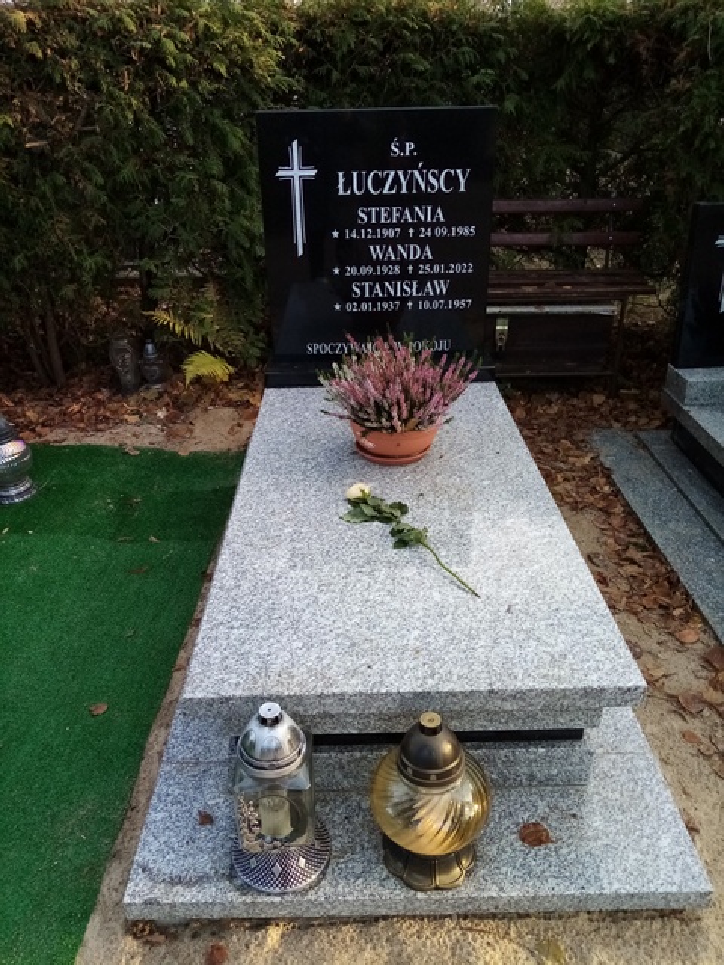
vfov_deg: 67.3
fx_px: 725
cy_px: 482
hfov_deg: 53.1
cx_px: 362
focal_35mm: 26
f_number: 1.8
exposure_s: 1/100
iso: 118
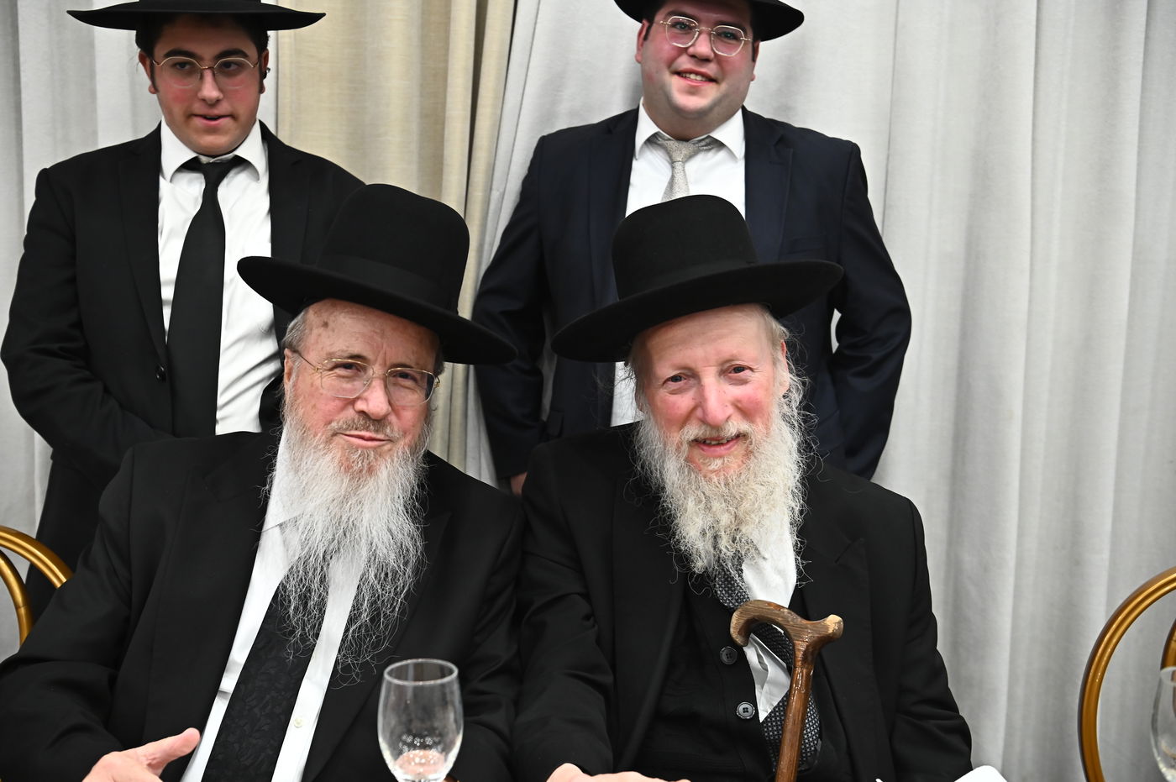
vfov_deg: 29.8
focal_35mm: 45
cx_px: 588
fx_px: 1469
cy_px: 391
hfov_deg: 43.6
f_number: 4.5
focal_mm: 45
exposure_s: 1/200
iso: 2000
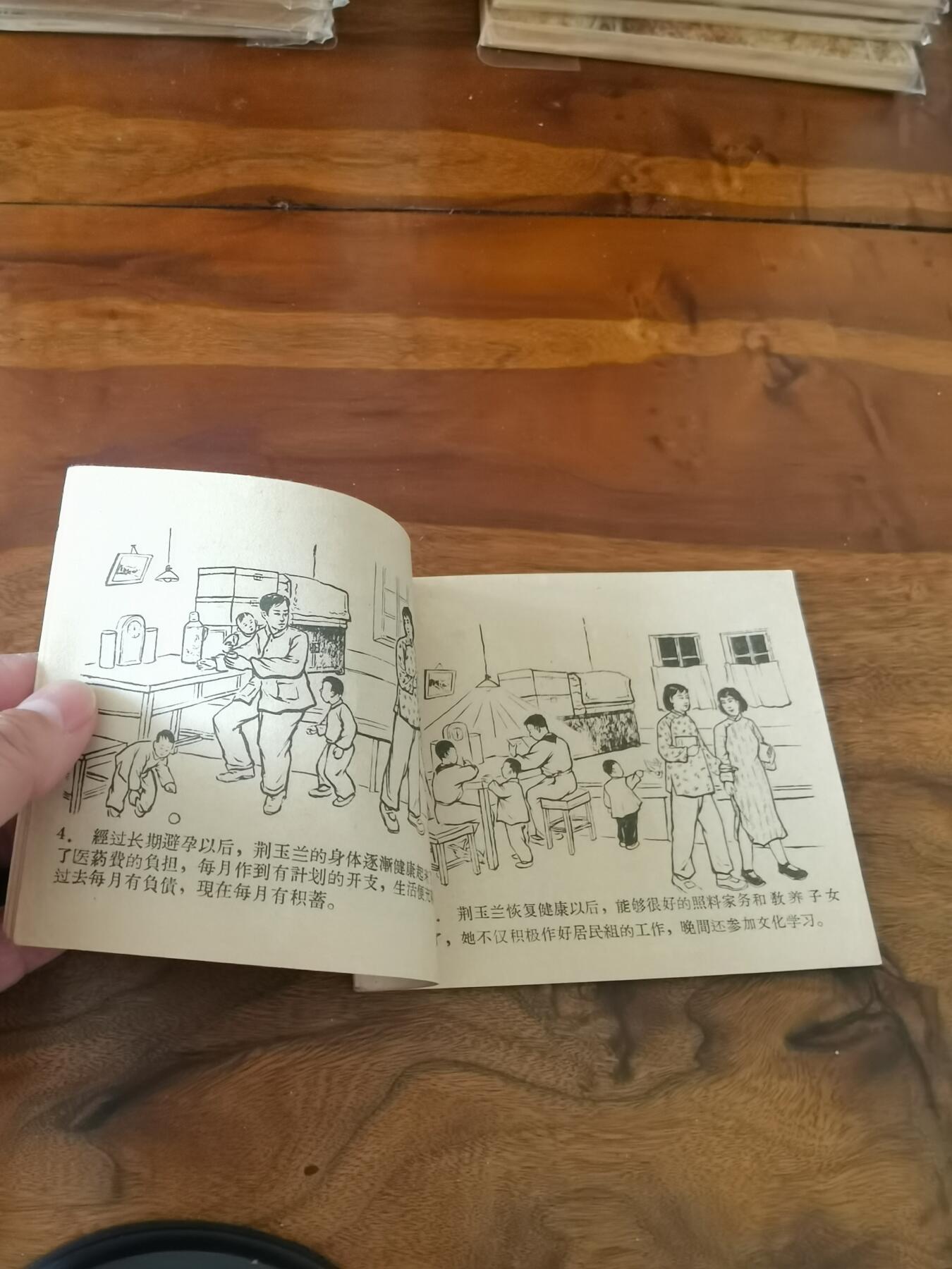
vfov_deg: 65.3
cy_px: 634
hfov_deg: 51.4
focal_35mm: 27
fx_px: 990
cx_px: 476
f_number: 2.2
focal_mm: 2.26
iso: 320
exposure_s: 1/25
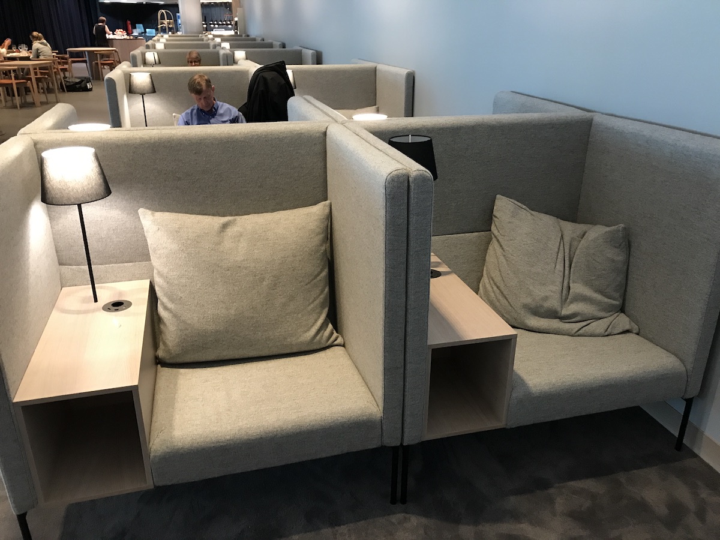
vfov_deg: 49.7
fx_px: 582
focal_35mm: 28
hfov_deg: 63.4
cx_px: 360
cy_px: 270
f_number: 1.8
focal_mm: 3.99
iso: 80
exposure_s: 1/17
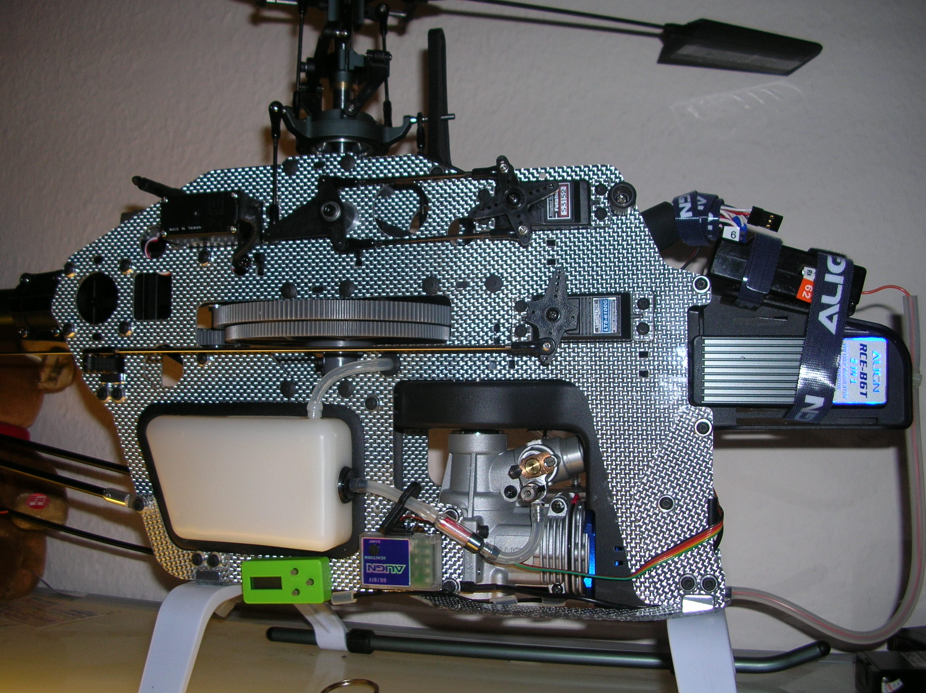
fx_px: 935
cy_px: 346
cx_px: 463
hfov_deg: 52.7
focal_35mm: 35
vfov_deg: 40.6
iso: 50
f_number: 2.8
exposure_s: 1/60.1
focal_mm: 5.8
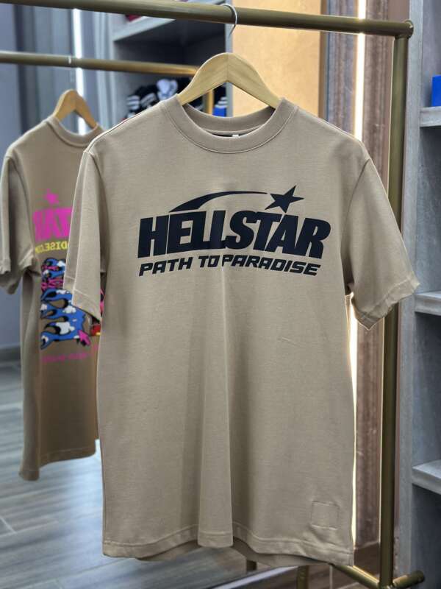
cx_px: 220
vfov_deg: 39.7
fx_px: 815
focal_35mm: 48
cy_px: 294
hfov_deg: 30.3
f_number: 1.78
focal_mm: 6.86
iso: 160
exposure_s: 1/120
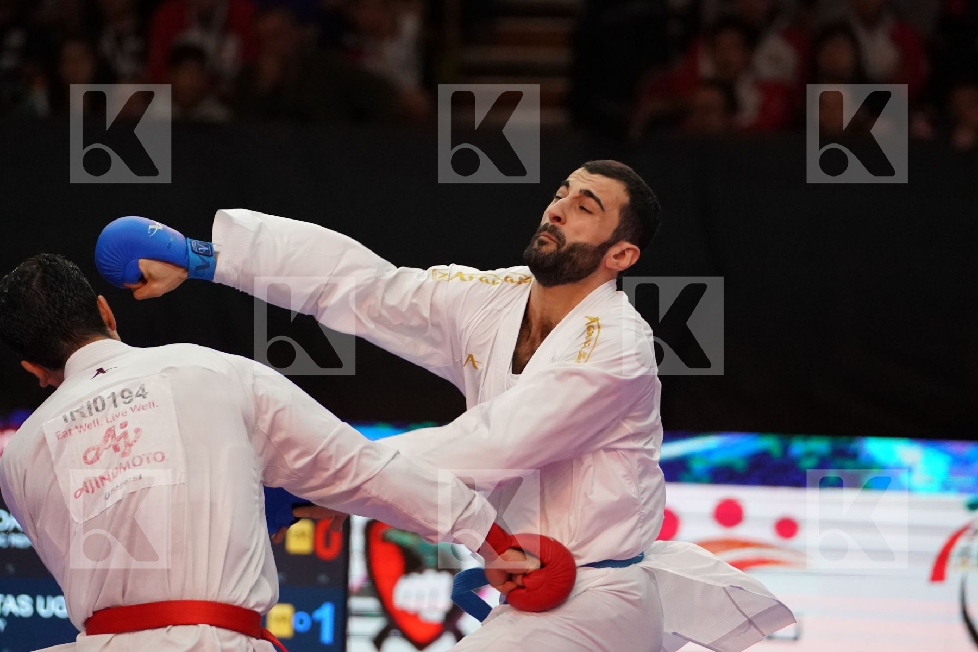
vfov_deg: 5.5
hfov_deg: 8.2
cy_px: 326
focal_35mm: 252
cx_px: 489
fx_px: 6845
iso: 6400
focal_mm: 168
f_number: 2.8
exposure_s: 1/1000
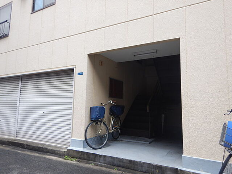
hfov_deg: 71.6
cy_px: 87
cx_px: 116
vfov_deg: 56.8
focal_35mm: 24
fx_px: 161
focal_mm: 4.3
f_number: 2.8
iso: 125
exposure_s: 1/640
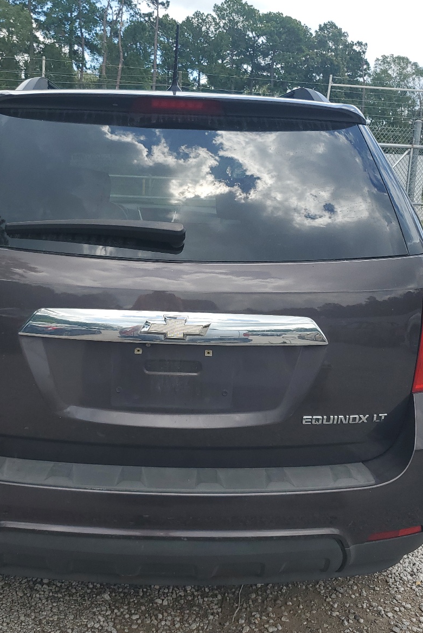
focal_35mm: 37
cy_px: 316
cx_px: 180
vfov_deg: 51.9
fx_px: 652
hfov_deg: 35.9
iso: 50
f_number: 1.5
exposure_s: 1/1429
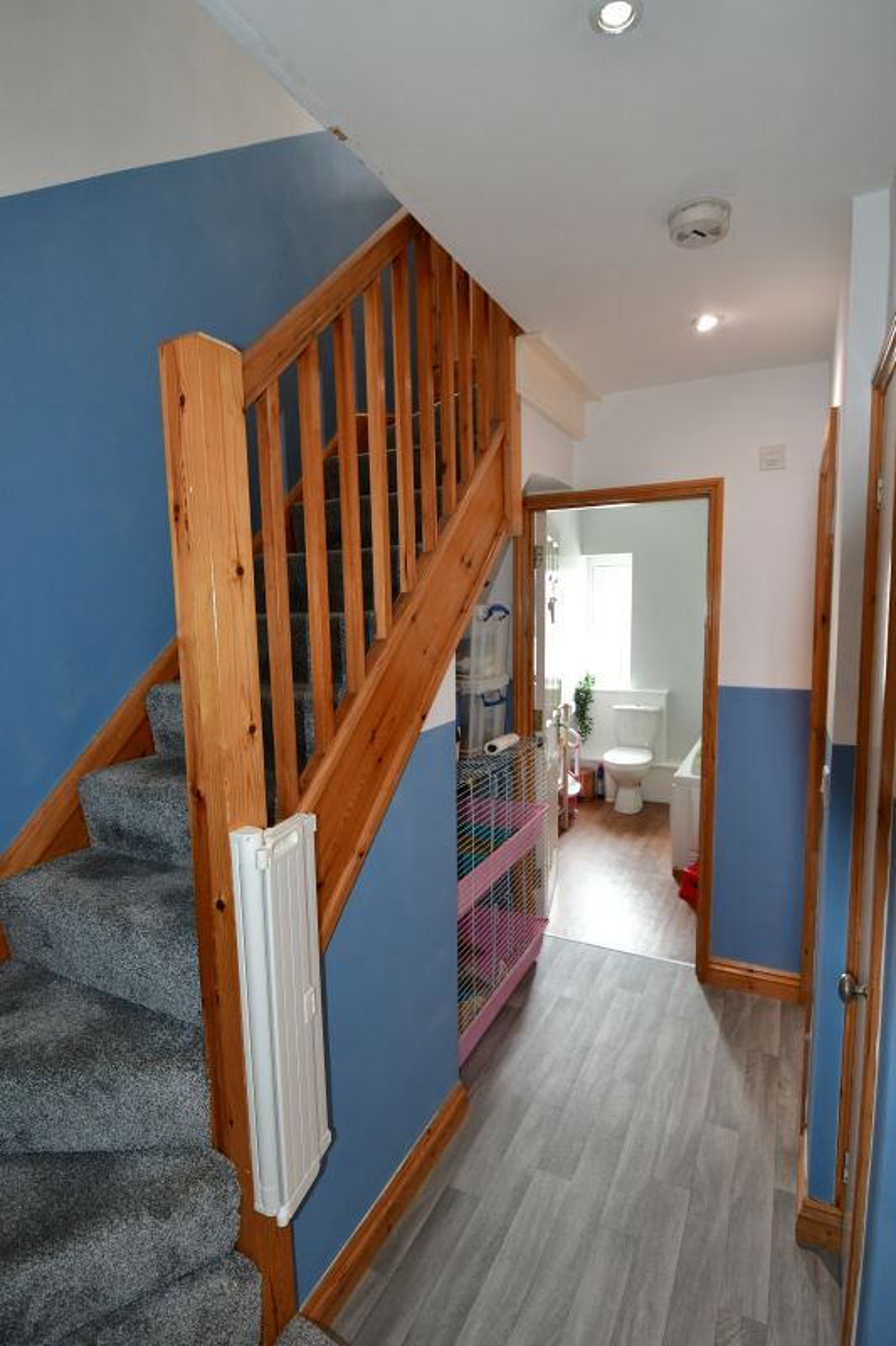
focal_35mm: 18
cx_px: 448
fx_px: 672
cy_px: 673
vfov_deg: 90.0
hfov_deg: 67.4
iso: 1000
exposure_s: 1/40
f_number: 4.5
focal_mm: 12
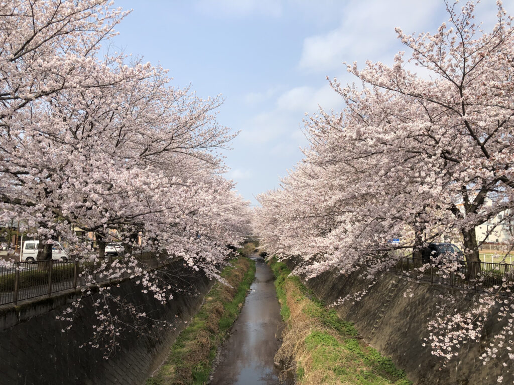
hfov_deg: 63.4
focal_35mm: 28
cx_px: 257
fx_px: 416
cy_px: 192
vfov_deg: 49.7
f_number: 1.8
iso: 20
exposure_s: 1/1869
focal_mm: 4
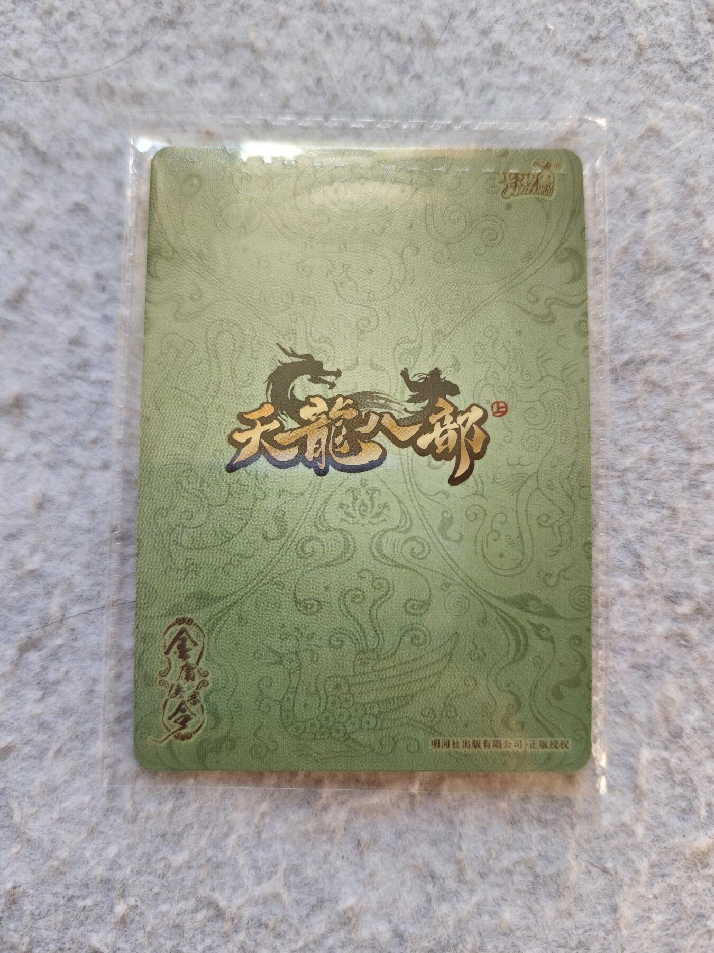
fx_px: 633
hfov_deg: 58.9
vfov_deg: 73.9
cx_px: 357
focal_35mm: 23
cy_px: 476
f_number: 1.6
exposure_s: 1/100
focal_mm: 6.55
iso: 160
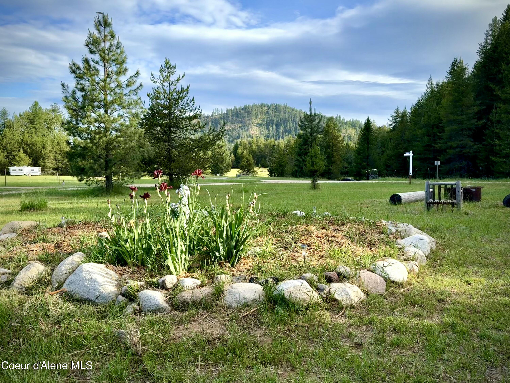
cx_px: 255
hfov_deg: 67.3
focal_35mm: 26
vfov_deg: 53.1
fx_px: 383
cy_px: 192
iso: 50
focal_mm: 5.96
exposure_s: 1/1667
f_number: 1.6
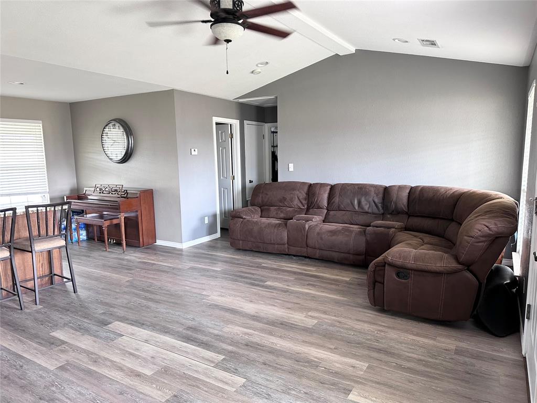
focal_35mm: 24
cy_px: 202
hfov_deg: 71.6
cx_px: 268
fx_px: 372
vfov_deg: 56.8
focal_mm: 6.86
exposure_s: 1/60
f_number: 1.78
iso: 320
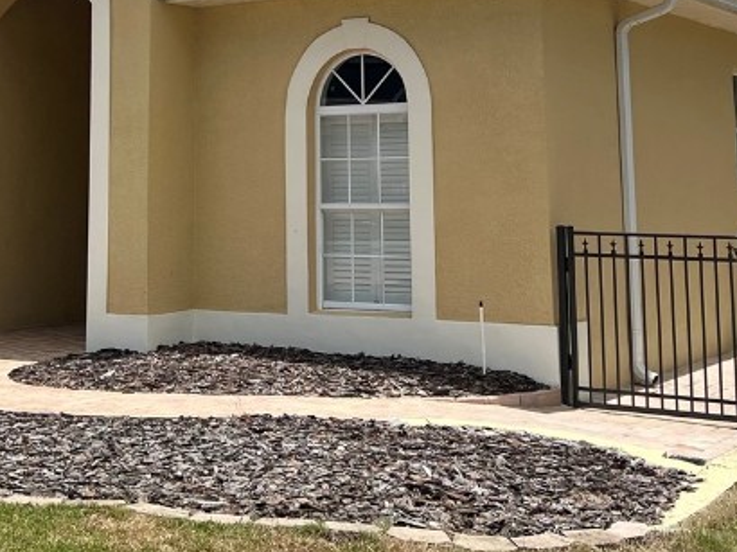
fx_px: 1383
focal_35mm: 65
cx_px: 302
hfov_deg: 29.8
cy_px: -9
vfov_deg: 21.7
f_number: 1.5
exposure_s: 1/7463
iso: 50
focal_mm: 5.7
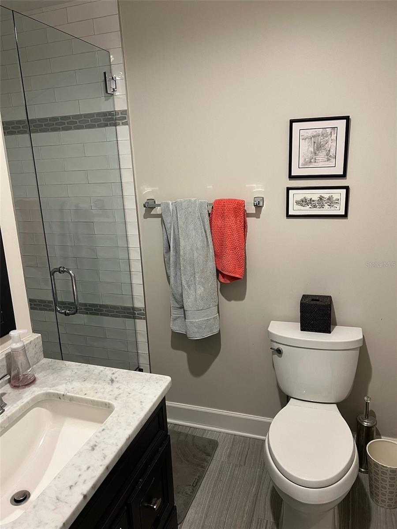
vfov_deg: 67.3
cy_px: 264
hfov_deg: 53.1
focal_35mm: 26
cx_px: 198
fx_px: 398
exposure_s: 1/60
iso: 125
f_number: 1.5
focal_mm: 5.7
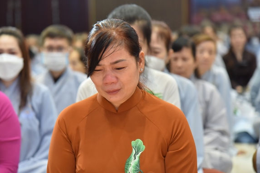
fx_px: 982
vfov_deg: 10.1
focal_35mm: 136
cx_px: 115
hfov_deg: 15.1
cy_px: 77
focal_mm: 120
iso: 1250
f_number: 4
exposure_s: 1/80
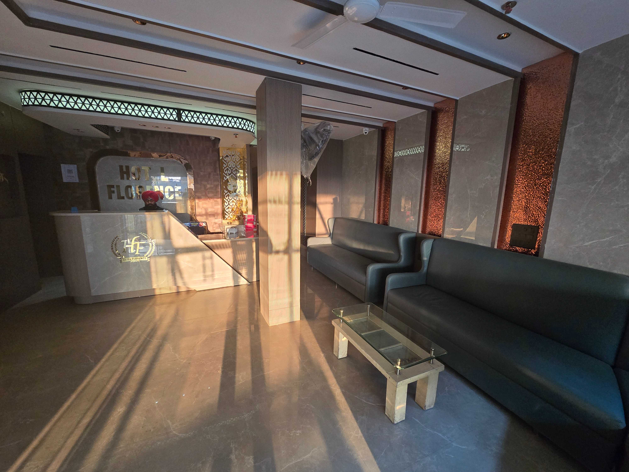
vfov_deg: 89.9
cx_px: 314
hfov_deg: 106.2
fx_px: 236
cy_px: 236
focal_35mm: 13
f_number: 2.2
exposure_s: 1/50
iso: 400
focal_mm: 2.2
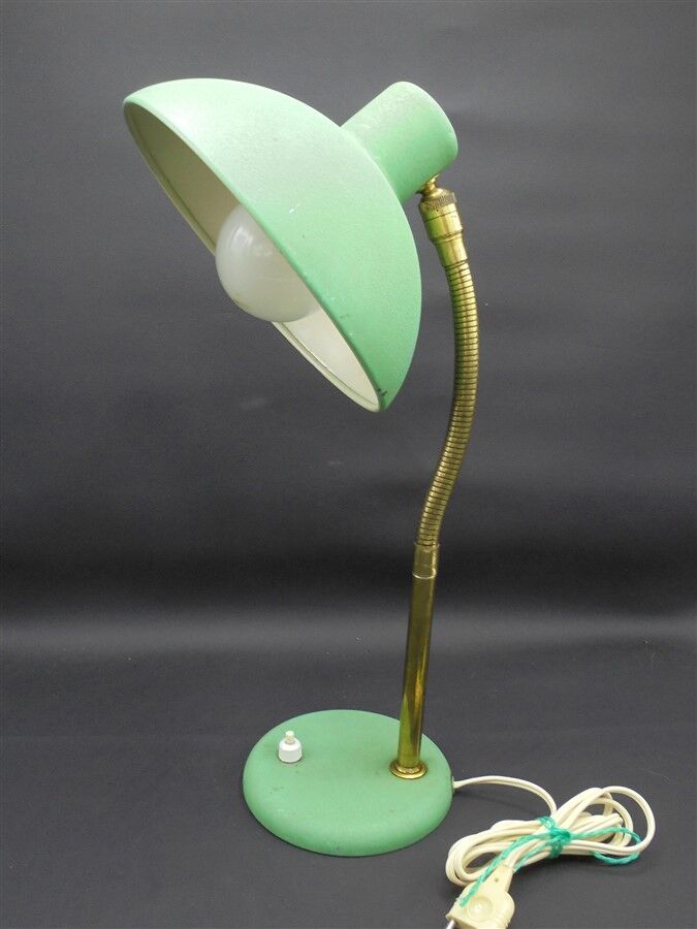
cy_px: 464
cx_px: 348
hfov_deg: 41.8
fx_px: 913
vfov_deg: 54.0
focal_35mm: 34
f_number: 4
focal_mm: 6.1
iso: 250
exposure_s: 1/30
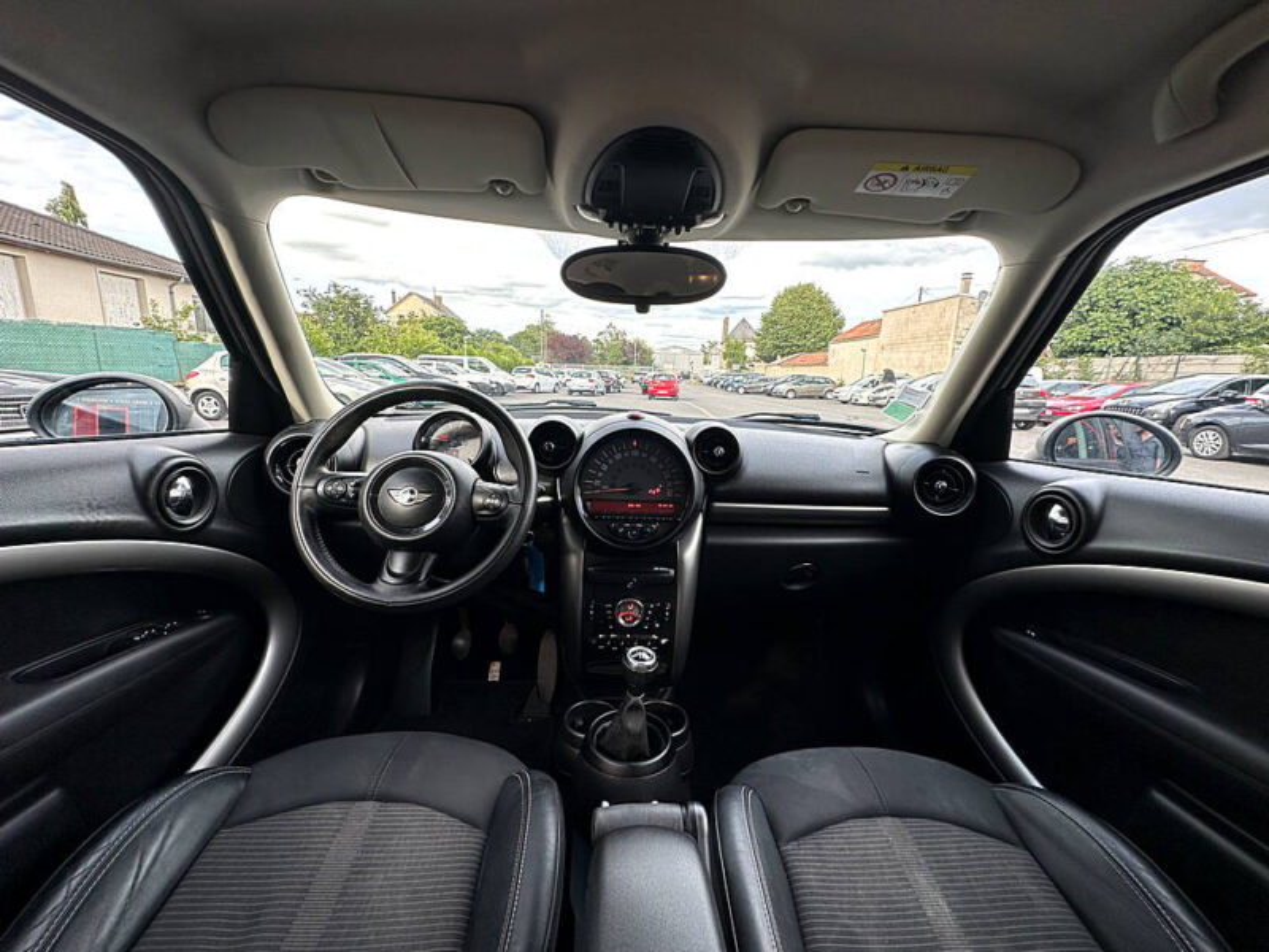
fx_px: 513
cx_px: 634
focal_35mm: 14
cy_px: 476
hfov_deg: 102.1
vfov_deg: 85.7
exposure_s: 1/178
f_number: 2.2
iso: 40
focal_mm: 2.22
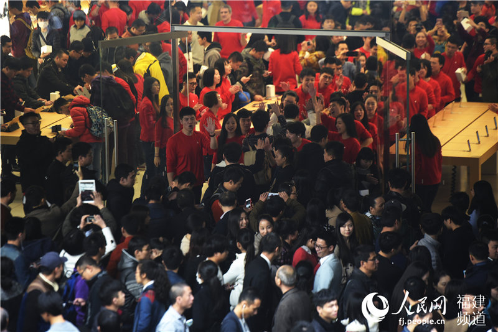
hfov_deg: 10.3
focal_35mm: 200
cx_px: 249
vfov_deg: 6.9
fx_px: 2768
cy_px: 166
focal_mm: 200
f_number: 2.8
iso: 1600
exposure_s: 1/400
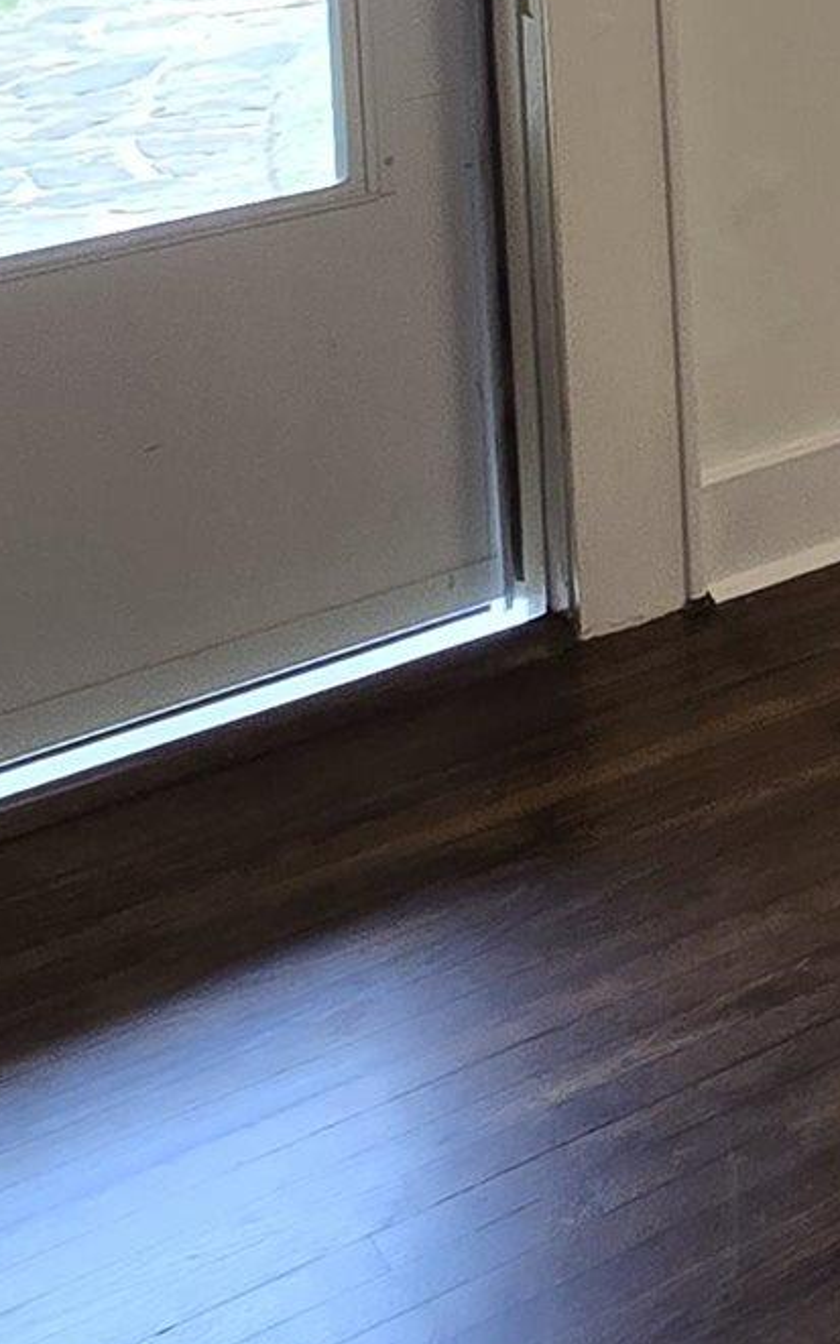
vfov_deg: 25.7
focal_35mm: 64
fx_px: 2345
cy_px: -553
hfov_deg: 13.0
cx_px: 2213
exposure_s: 1/60
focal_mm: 2.2
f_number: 2.2
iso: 100
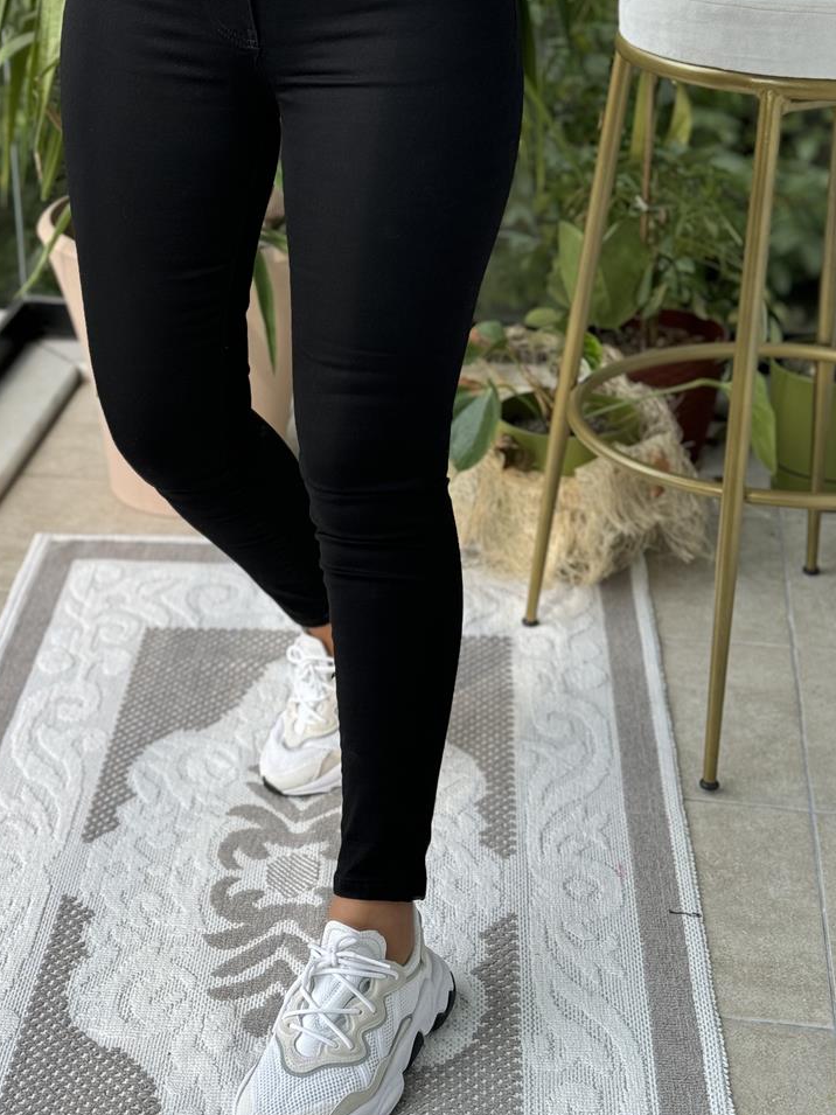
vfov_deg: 28.9
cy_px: 452
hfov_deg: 21.9
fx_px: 2158
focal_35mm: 67
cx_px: 327
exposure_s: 1/227
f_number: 1.78
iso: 64
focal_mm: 6.76
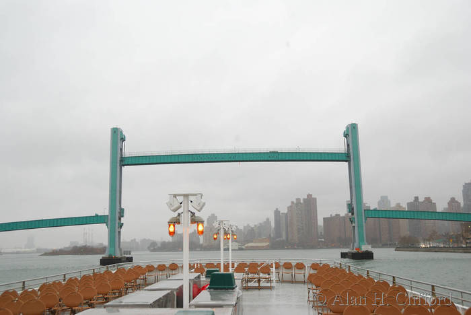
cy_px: 158
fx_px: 471
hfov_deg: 53.1
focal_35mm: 36
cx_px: 236
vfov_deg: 36.9
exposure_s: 1/200
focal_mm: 24
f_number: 3.8
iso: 280
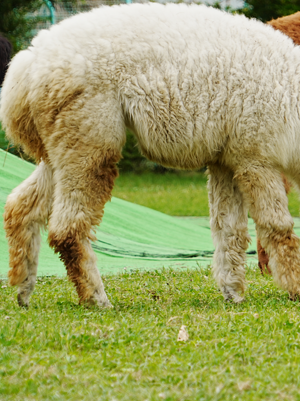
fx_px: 3872
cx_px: 433
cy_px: 124
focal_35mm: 335
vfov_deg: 5.9
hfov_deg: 4.4
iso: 100
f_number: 7.1
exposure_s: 1/200
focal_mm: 146
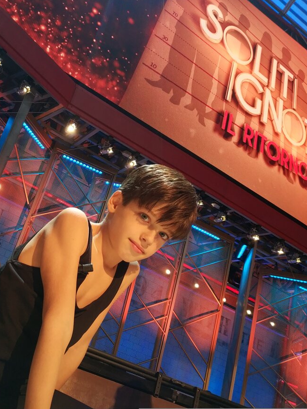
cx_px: 73
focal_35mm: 43
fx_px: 509
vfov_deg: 43.9
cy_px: 204
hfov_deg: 32.9
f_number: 2
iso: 223
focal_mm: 4.5
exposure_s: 1/33
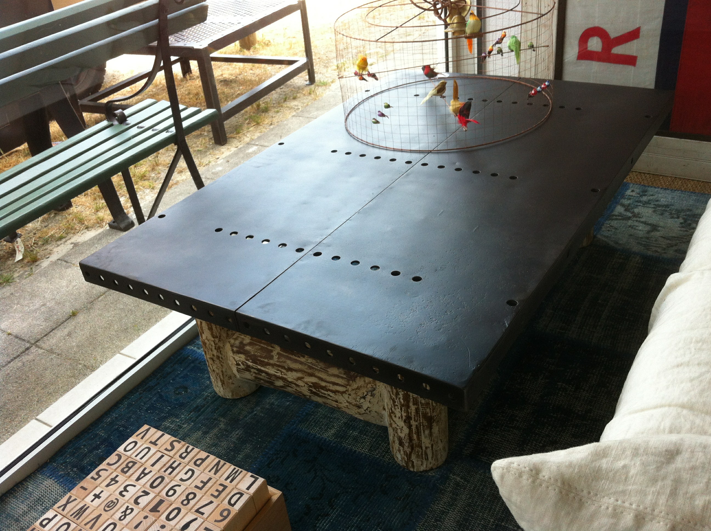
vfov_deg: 40.6
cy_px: 266
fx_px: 718
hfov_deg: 52.7
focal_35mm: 35
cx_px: 356
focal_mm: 3.85
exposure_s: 1/124
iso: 80
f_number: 2.8
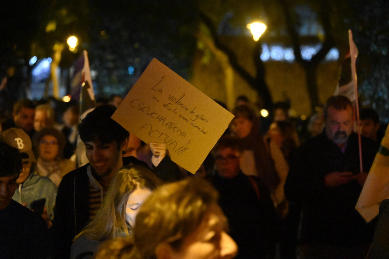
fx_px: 2350
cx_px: 194
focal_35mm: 218
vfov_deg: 6.3
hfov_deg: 9.5
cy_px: 130
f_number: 6.3
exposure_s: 1/160
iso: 20000
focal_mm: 145
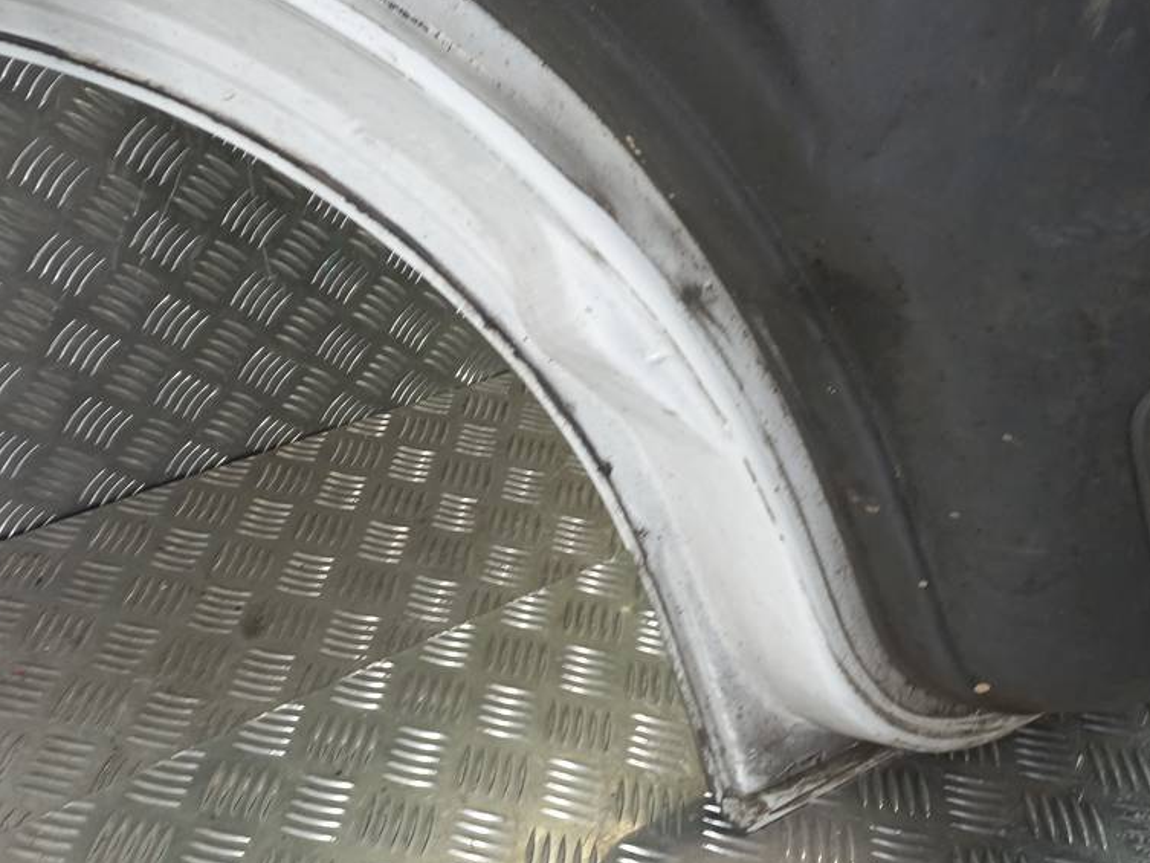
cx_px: 489
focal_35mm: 34
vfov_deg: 41.8
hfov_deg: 53.7
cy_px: 406
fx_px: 1130
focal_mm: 4.6
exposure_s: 1/50
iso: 80
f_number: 1.8
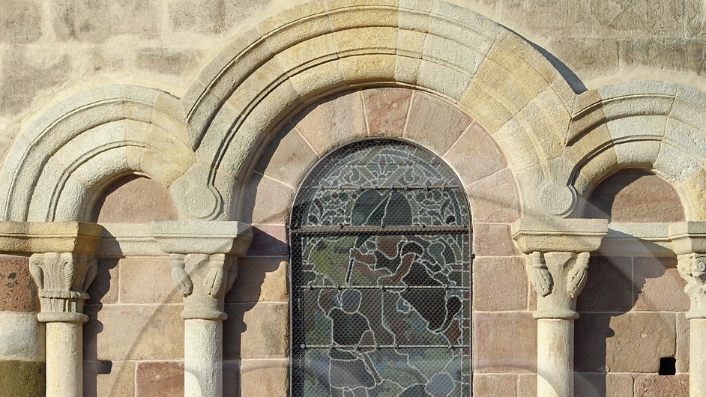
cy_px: 500
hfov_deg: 4.3
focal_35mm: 508
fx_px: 9510
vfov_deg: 2.4
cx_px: 403
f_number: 11
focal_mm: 190
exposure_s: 1/250
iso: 200
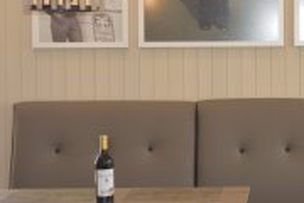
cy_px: 48
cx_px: 307
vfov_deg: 13.9
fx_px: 827
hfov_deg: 20.1
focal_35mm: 98
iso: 400
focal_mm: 28
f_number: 4
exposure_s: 1/125
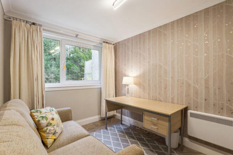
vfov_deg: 73.8
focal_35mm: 16
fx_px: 104
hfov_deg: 96.7
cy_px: 78
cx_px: 116
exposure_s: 1/50
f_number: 8
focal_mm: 16
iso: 3200
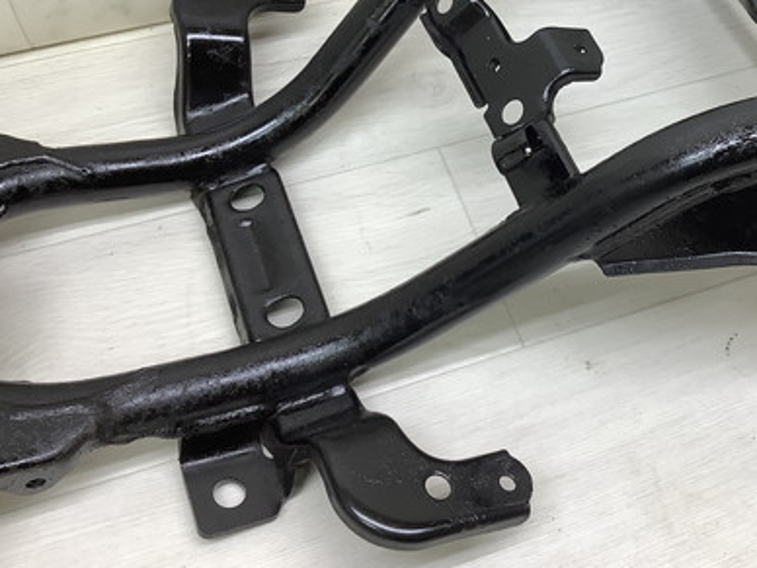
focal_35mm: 48
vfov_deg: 29.7
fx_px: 1050
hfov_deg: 39.0
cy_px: 133
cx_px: 535
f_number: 2.4
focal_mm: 3.3
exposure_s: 1/60
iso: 50
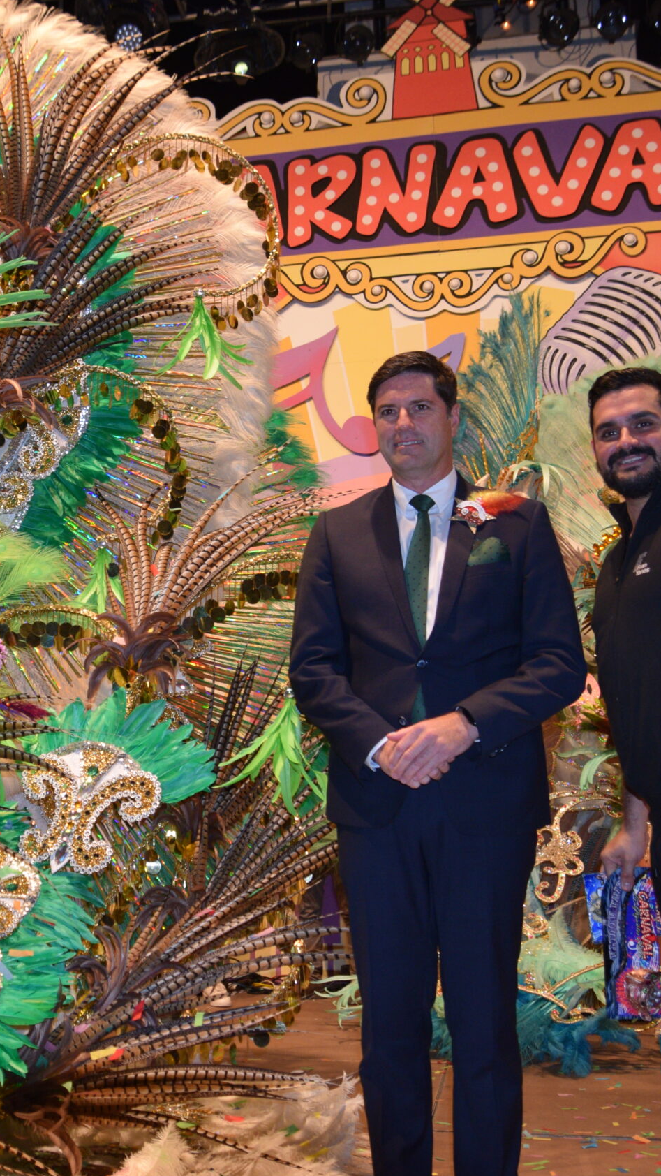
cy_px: 589
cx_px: 113
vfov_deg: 47.4
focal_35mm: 43
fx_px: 1340
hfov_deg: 27.1
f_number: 4
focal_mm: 18
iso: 800
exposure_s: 1/60
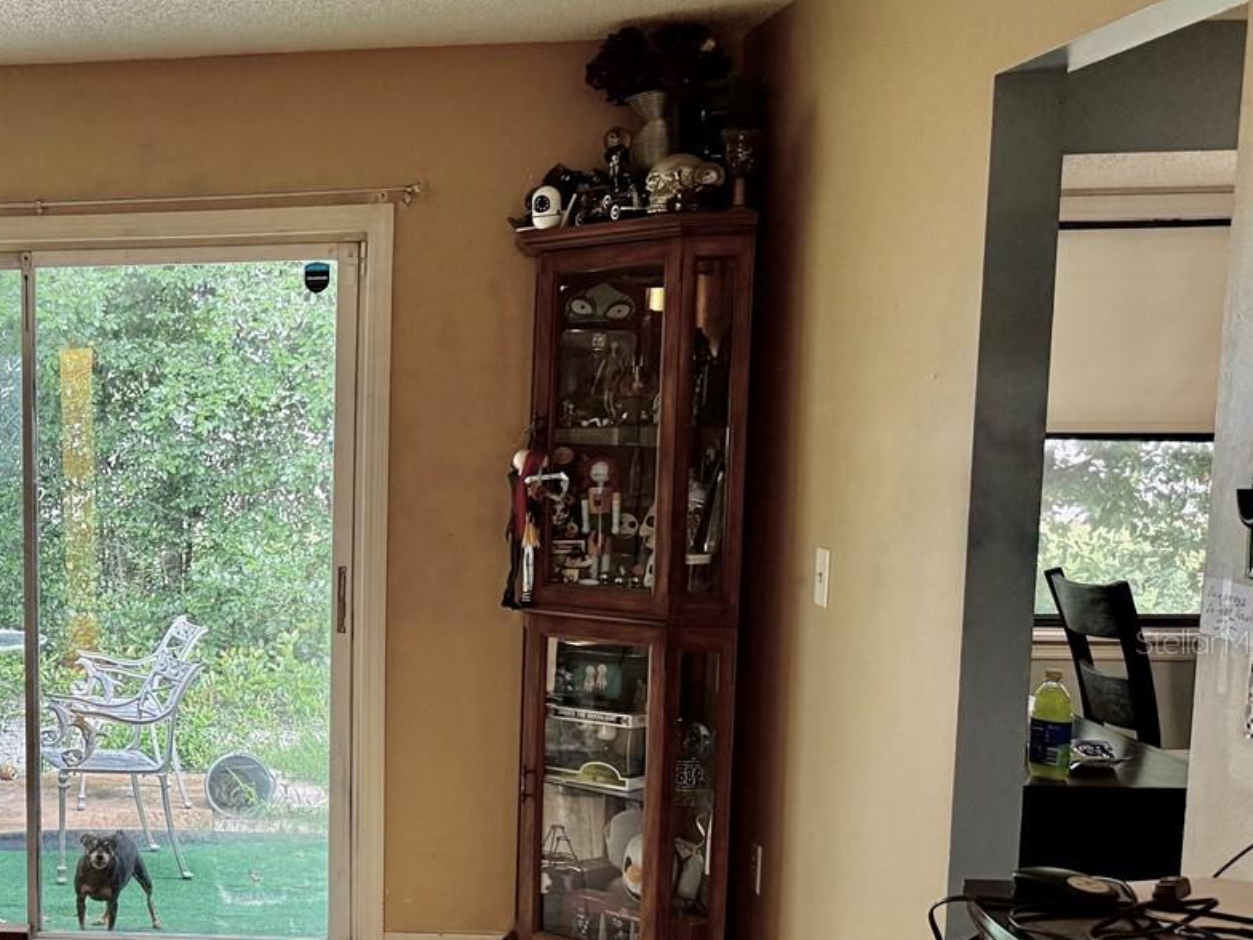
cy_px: 641
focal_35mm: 49
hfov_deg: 35.3
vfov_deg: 29.4
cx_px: 8
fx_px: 1774
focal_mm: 6.76
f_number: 1.78
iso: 200
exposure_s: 1/161
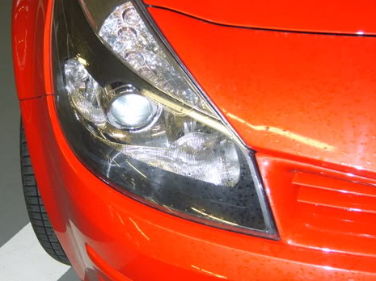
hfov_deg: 26.6
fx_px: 792
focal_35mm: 73
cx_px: 147
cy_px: 115
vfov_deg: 20.1
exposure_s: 1/45
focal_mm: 11
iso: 100
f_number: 3.5
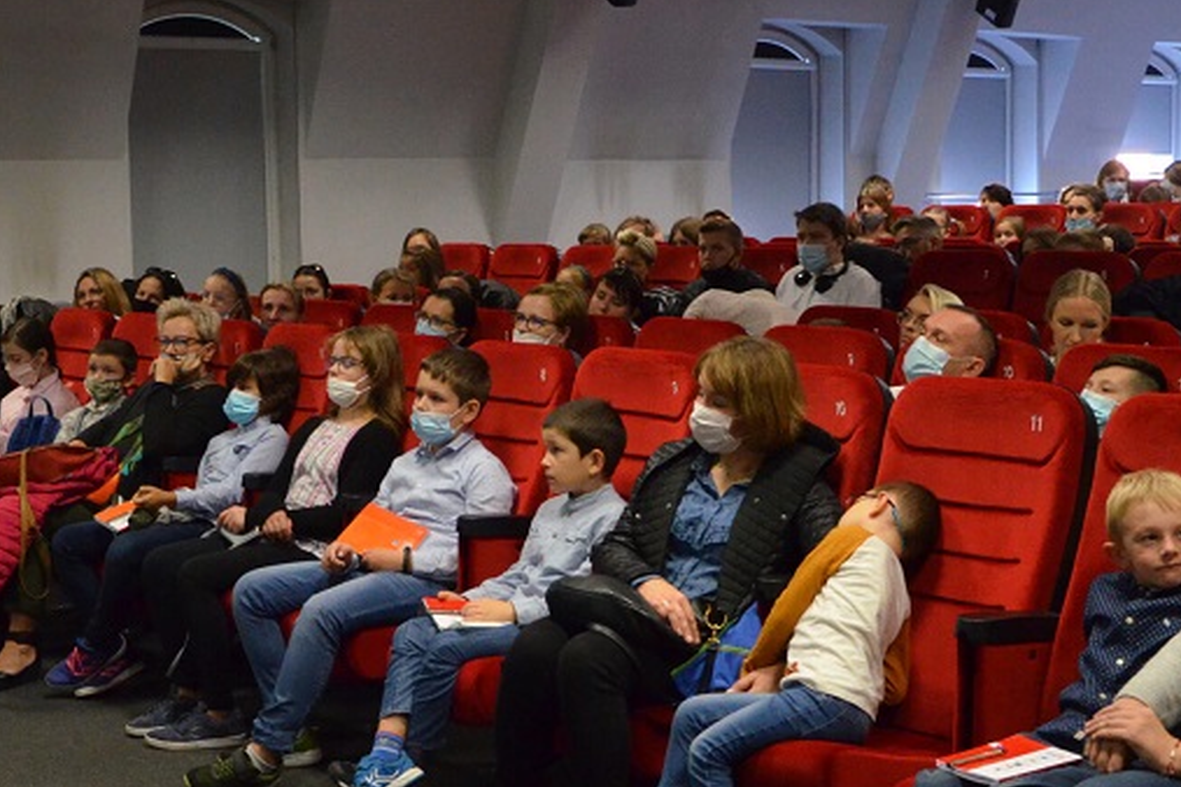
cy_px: 440
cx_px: 450
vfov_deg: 21.9
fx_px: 2033
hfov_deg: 32.3
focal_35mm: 62
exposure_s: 1/50
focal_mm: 21
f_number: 3.8
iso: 3200
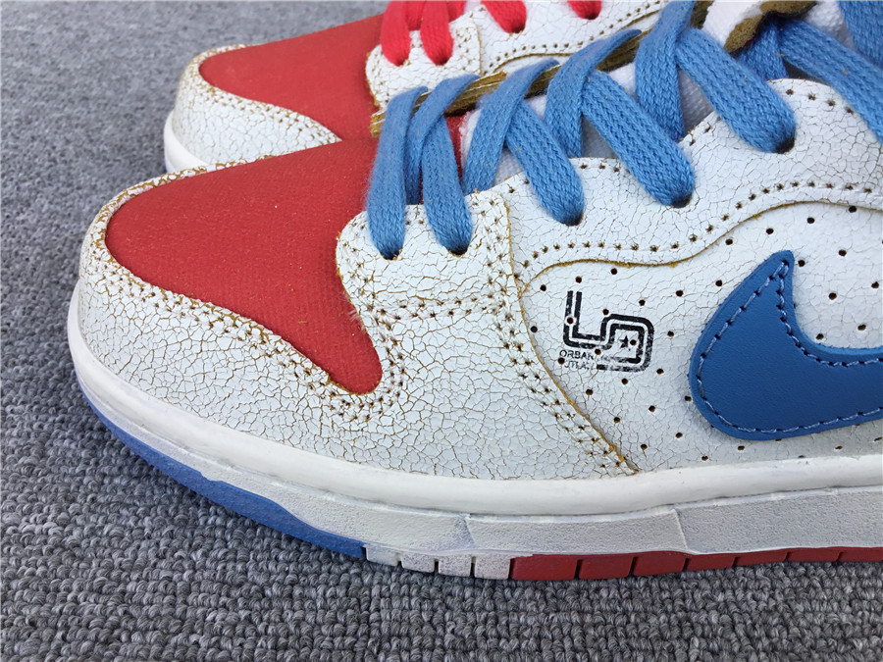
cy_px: 331
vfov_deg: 45.4
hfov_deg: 58.4
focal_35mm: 31
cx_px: 442
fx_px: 791
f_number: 2.4
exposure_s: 1/226
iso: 25
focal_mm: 3.3
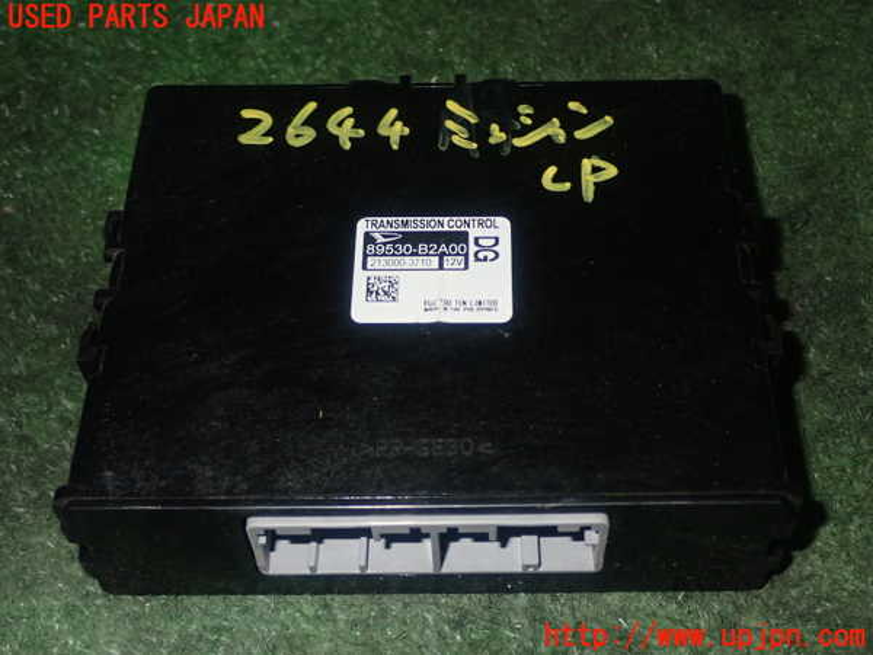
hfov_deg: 38.2
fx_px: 1261
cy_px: 328
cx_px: 436
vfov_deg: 29.1
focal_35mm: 50
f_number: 9
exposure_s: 1/50
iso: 500
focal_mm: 9.01
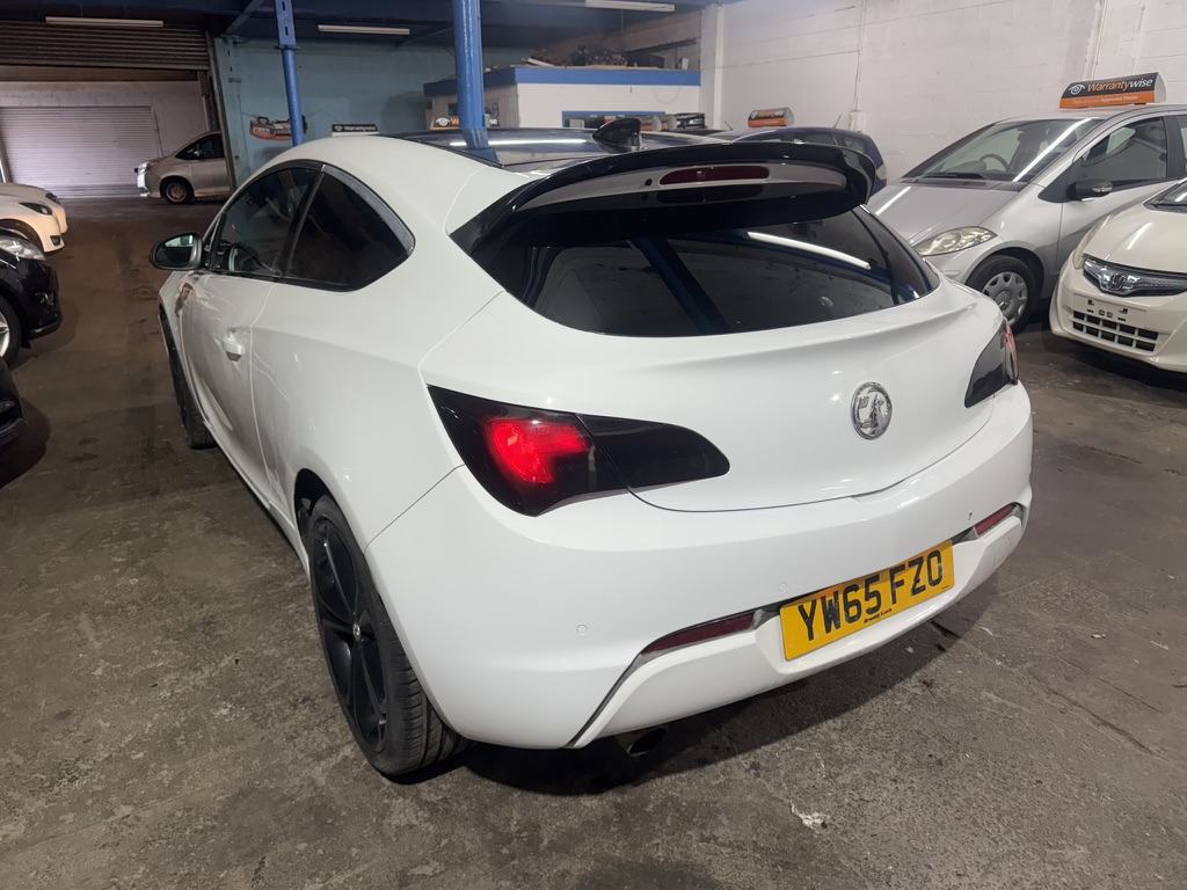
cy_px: 445
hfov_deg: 71.6
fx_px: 823
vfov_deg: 56.8
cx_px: 594
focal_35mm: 24
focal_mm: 6.76
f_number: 1.78
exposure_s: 1/100
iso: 125
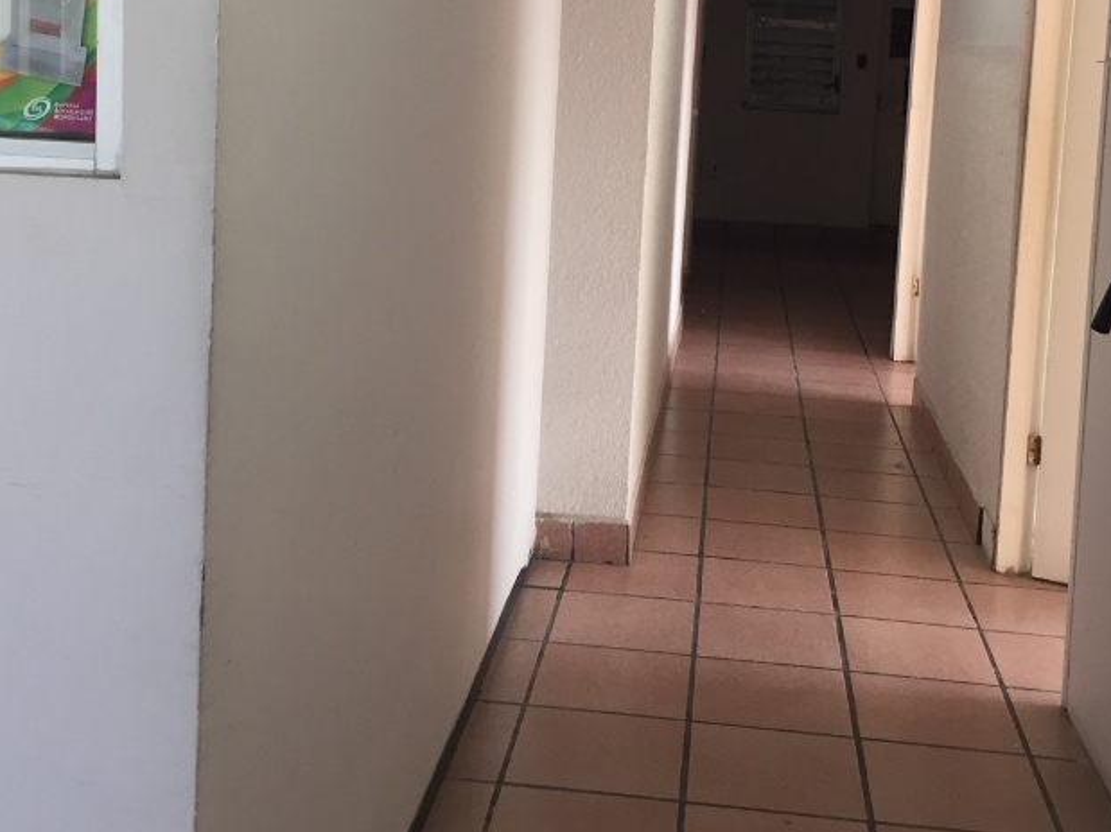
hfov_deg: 39.7
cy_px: 172
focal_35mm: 48
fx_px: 1540
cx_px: 573
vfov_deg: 29.6
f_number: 2.2
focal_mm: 4.15
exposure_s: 1/30
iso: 32
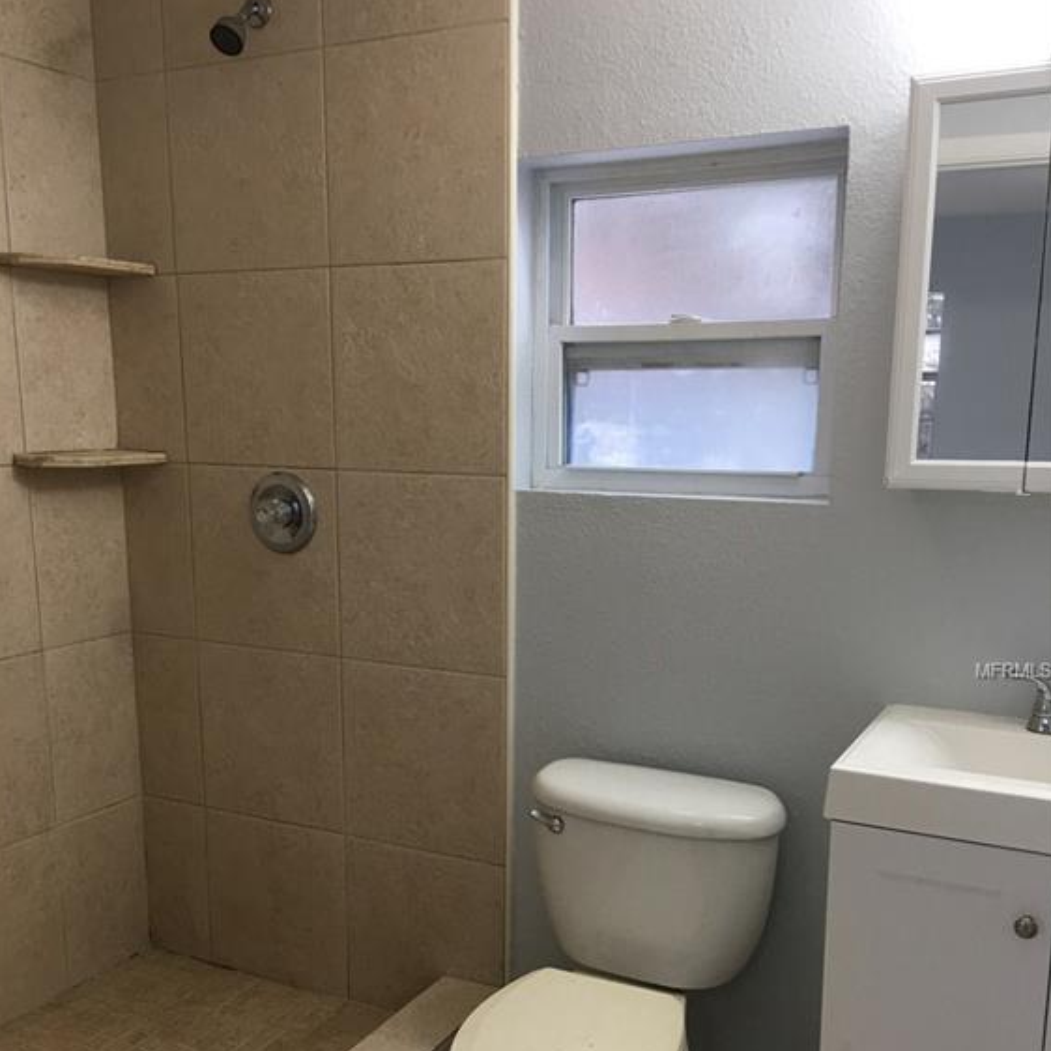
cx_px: 522
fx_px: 1202
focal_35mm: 35
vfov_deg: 46.7
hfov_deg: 47.2
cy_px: 671
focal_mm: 4.15
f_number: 2.2
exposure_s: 1/30
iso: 25
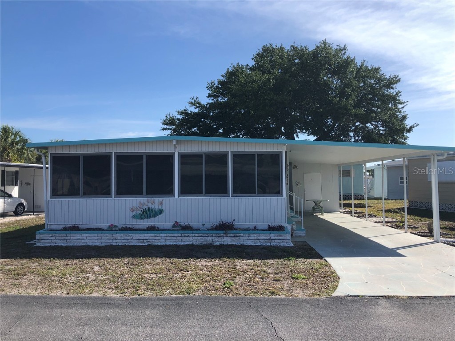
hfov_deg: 63.4
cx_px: 228
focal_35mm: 28
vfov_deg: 49.7
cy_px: 170
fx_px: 368
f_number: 1.8
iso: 20
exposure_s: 1/1919
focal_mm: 3.99
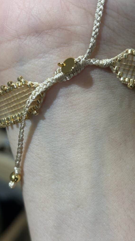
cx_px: 65
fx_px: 363
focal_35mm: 57
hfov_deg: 21.1
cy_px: 120
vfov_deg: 36.6
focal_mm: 5.96
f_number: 1.6
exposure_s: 1/100
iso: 50
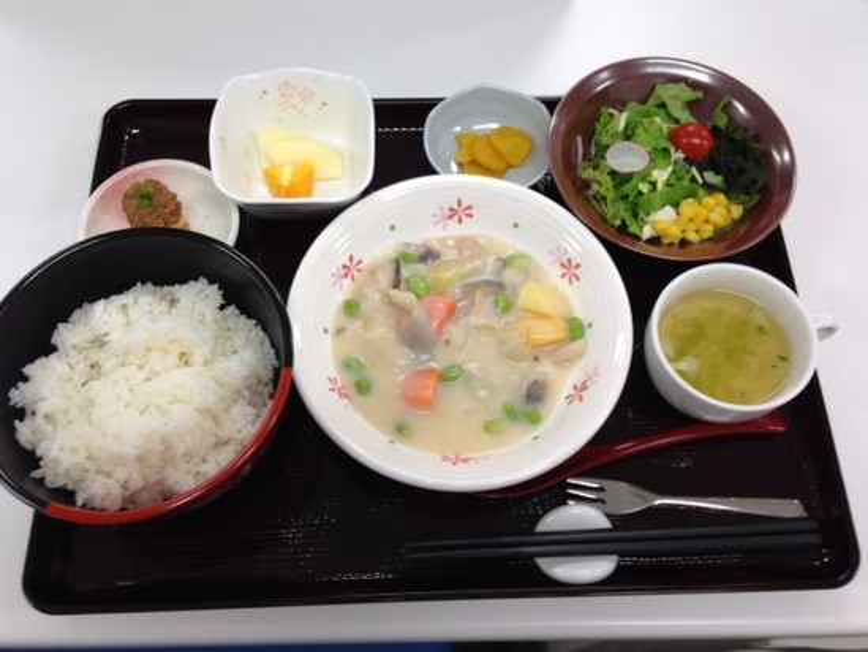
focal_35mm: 33
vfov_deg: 43.0
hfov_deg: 55.3
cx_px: 434
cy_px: 326
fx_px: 828
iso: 50
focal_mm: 4.12
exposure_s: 1/40
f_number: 2.4
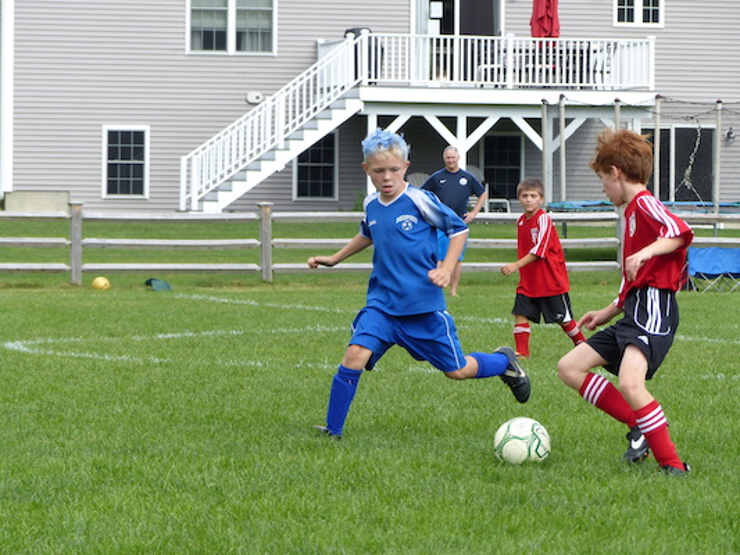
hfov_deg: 10.6
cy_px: 278
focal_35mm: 186
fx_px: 3977
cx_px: 370
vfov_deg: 8.0
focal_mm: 33.5
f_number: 3.2
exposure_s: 1/640
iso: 100
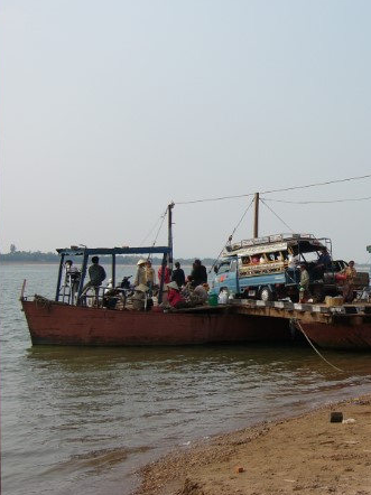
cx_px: 287
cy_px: 248
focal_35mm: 61
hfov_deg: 23.7
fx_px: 873
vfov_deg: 31.7
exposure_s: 1/160
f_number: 9
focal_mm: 7.5
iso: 50
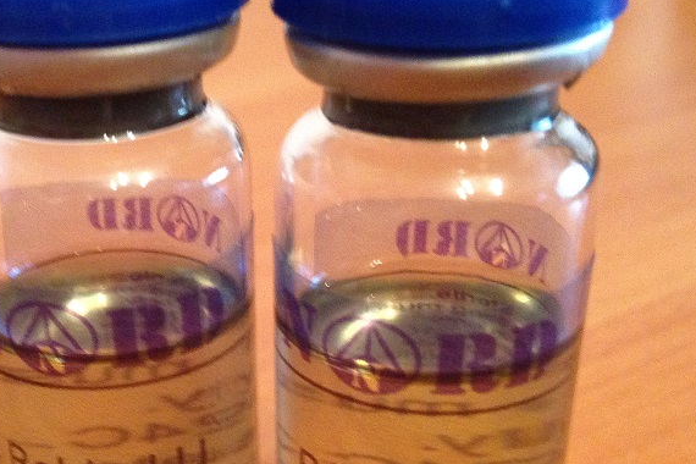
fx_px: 1141
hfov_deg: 33.5
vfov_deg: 22.6
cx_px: 209
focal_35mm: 59
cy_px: 386
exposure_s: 1/15
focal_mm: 4.12
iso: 320
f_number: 2.4
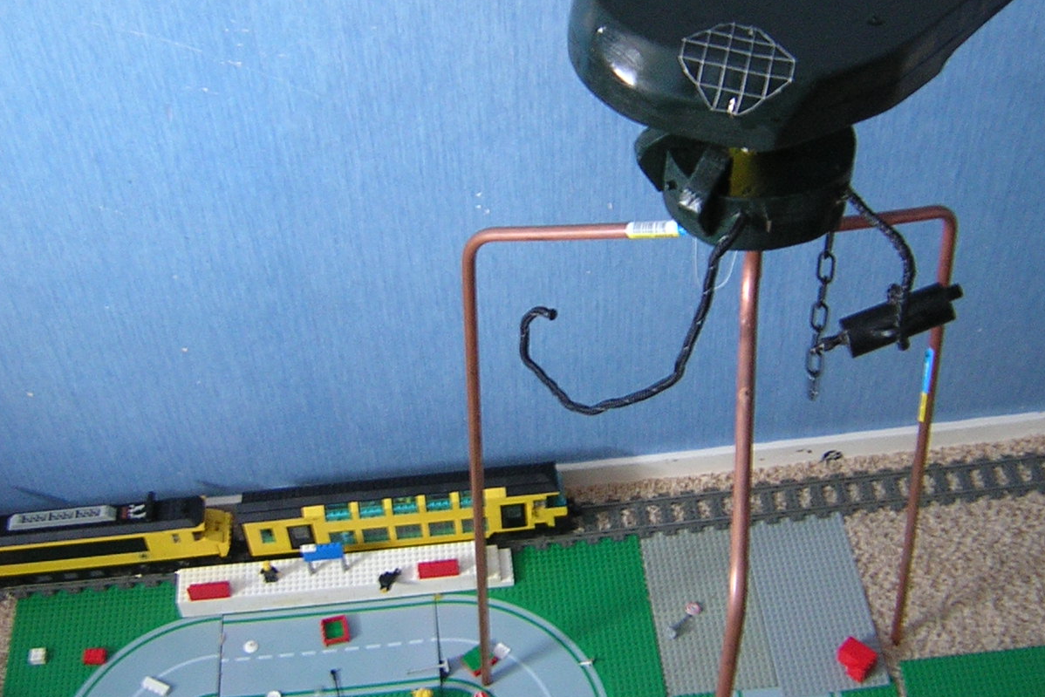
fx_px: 1451
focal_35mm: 50
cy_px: 289
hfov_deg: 39.5
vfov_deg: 27.0
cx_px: 579
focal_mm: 4.7
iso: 266
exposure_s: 1/3.2
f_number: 2.6
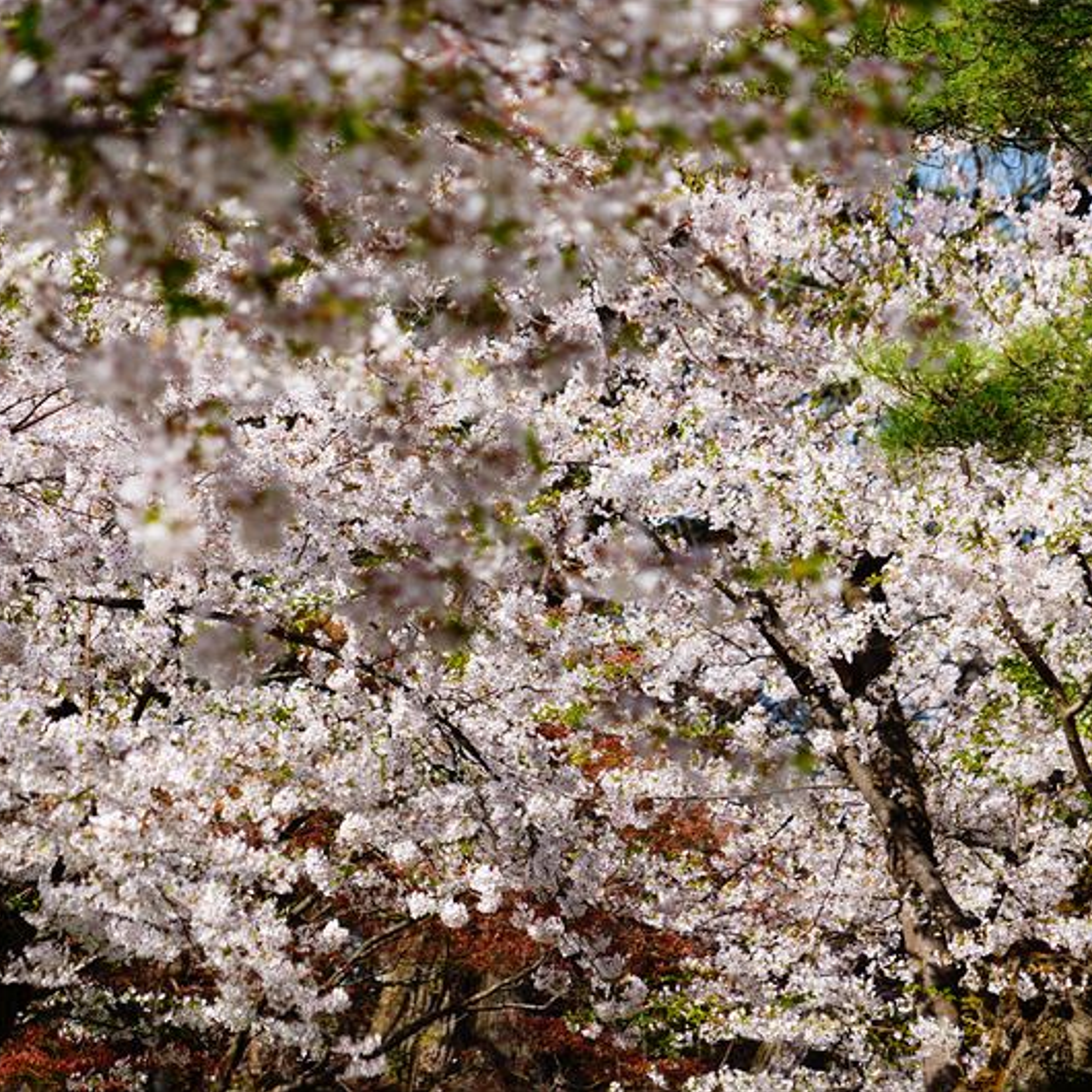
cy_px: 545
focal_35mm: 254
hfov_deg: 6.9
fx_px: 9065
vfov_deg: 6.9
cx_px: 626
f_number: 6.7
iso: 125
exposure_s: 1/250
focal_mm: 198
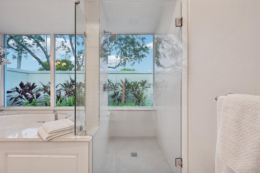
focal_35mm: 14
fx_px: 101
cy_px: 86
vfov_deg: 81.1
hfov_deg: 104.3
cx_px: 130
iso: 800
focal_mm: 14
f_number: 8
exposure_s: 1/60
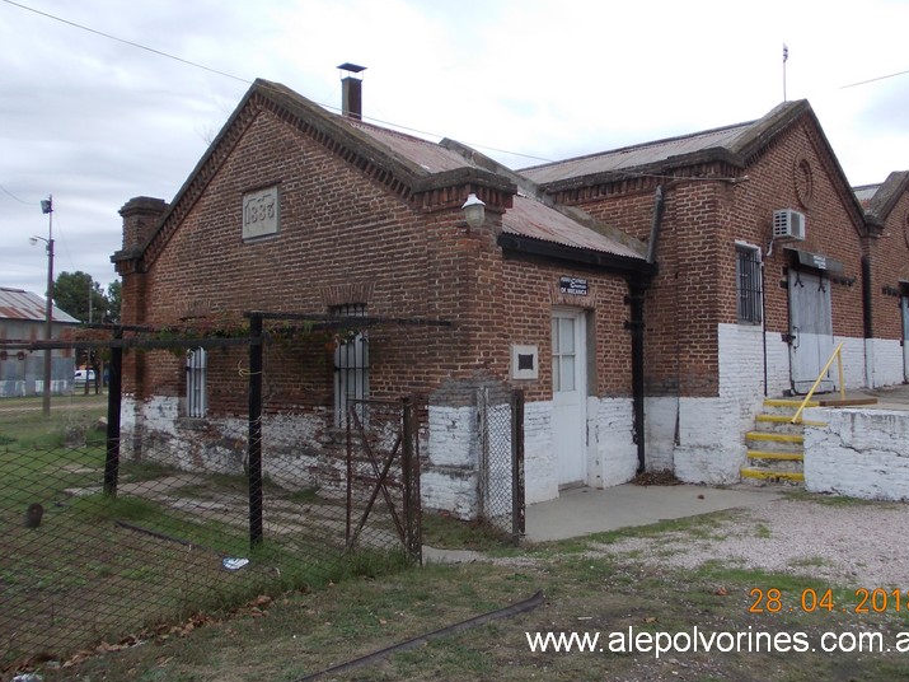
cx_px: 486
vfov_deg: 46.8
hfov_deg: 59.9
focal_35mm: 30
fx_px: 788
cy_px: 322
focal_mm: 4
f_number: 2.7
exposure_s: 1/250
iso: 80
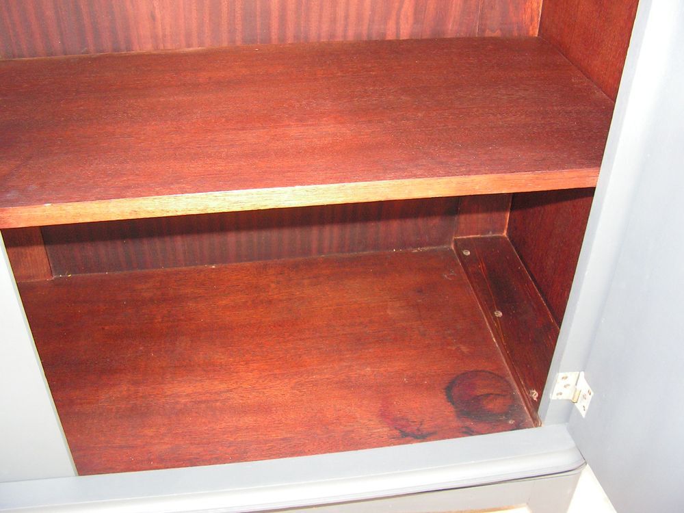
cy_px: 256
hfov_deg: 51.4
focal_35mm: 36
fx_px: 711
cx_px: 342
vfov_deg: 39.7
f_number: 3.2
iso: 200
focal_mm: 6
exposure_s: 1/40
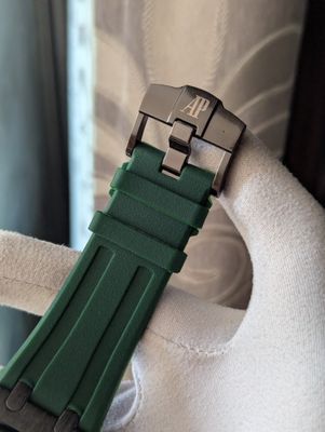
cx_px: 162
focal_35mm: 48
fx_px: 600
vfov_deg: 39.6
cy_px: 216
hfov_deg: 30.3
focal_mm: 6.81
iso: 446
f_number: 1.85
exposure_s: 1/490
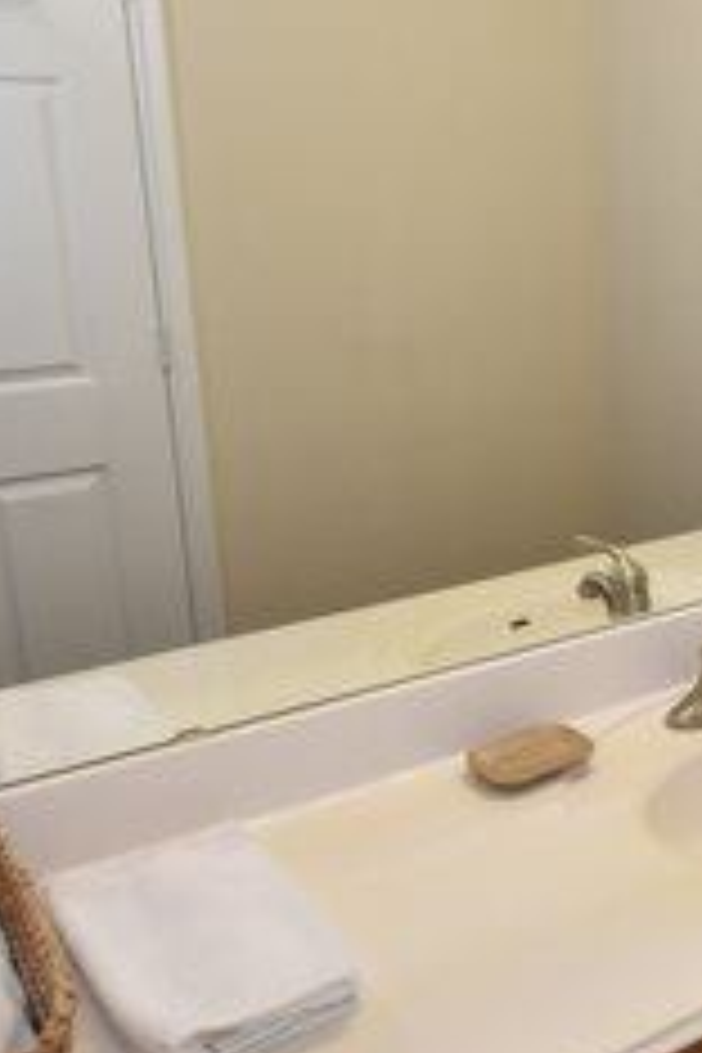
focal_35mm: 41
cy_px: 448
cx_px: 774
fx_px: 1199
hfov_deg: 29.4
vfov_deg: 47.3
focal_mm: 10
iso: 800
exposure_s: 1/160
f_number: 4.5
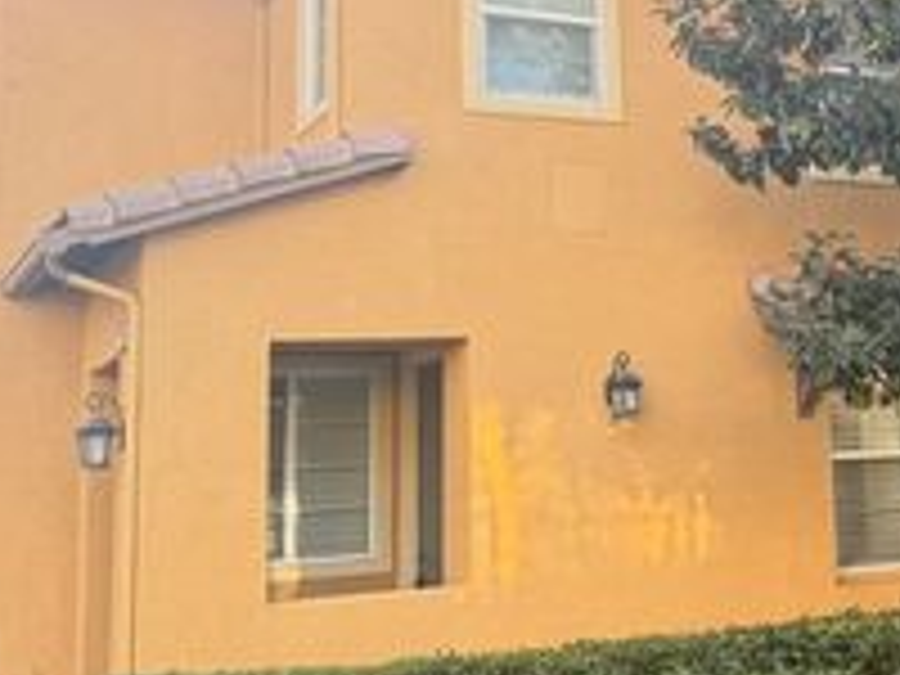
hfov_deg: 30.6
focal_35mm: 60
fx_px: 1560
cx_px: 832
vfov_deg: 24.2
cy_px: 187
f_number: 1.78
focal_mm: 6.76
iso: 100
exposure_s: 1/338
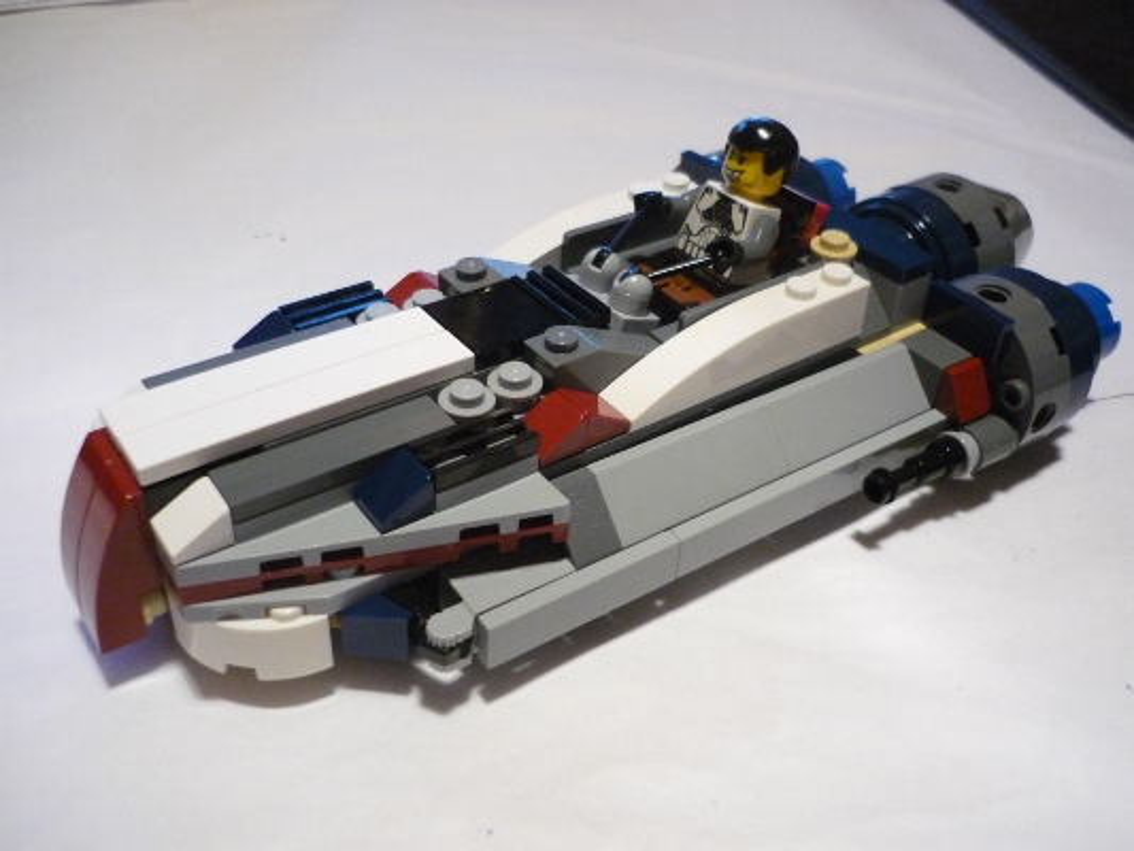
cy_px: 426
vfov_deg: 43.0
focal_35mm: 33
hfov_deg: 55.3
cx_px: 567
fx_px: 1081
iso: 400
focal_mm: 5.5
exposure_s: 1/25
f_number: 2.8
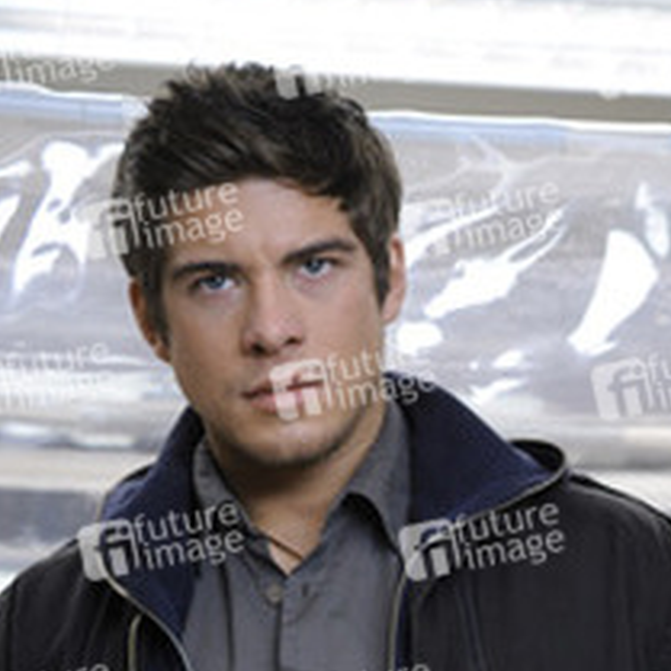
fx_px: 2807
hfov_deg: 13.4
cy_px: 462
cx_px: 718
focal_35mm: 128
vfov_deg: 13.6
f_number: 6.3
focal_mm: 70
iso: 1250
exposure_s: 1/160
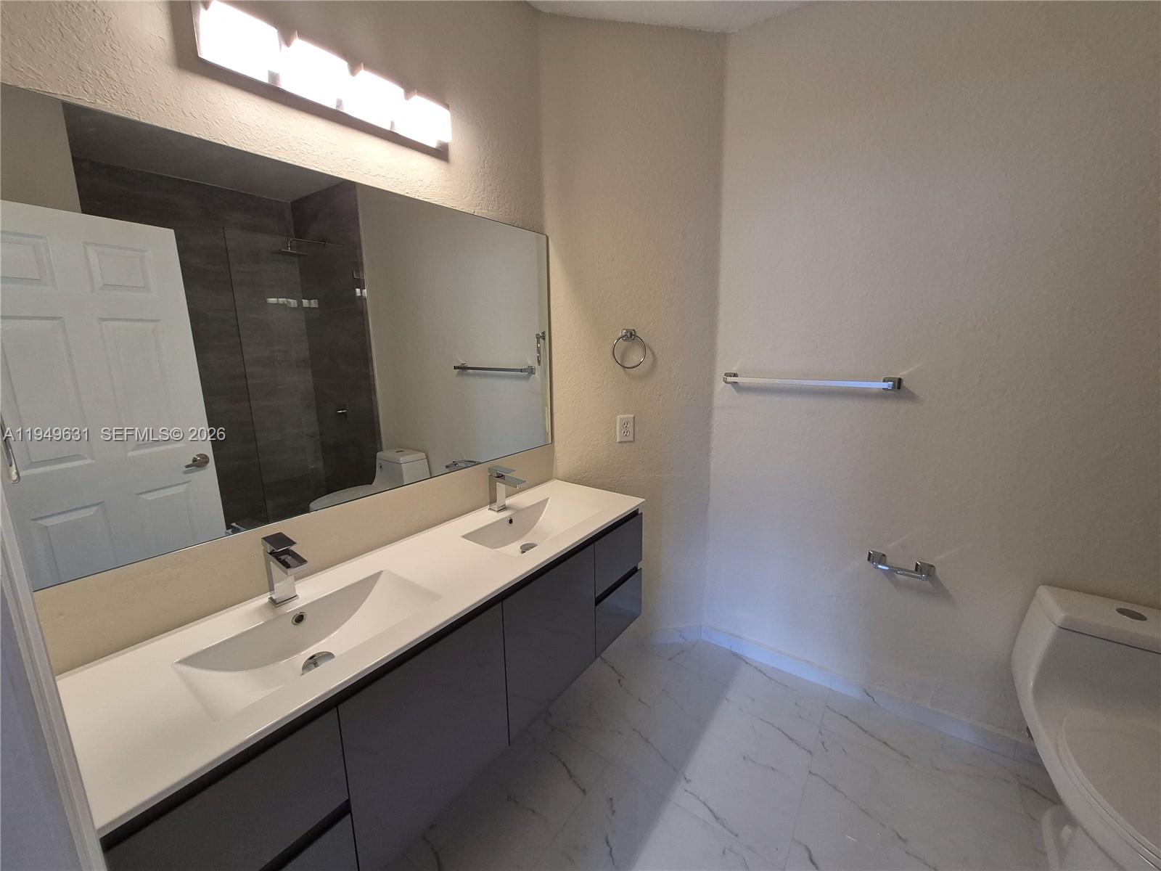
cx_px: 580
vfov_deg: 89.9
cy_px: 436
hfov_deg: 106.2
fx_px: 436
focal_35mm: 13
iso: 100
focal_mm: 1.74
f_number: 2.2
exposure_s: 1/60
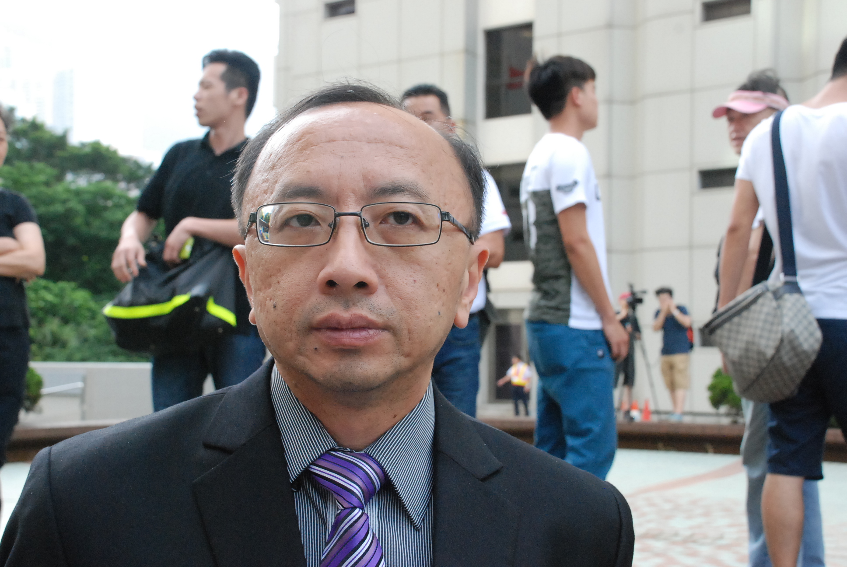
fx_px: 1237
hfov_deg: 37.8
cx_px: 424
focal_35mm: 52
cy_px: 284
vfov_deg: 25.8
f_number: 8
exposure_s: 1/250
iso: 1600
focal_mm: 35
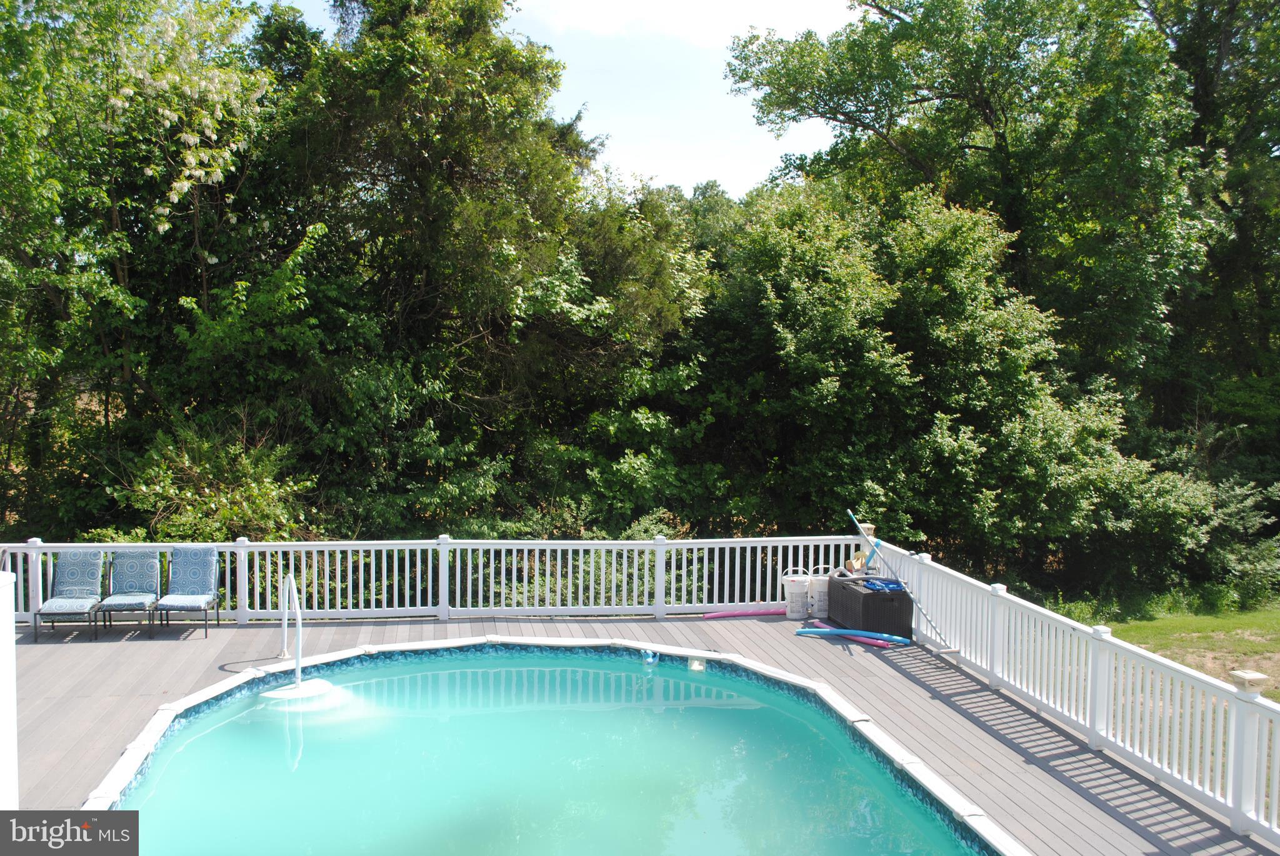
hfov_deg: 57.2
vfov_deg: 40.1
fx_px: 1174
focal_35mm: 33
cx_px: 640
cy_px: 428
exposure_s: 1/200
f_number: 7.1
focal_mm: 22
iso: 100
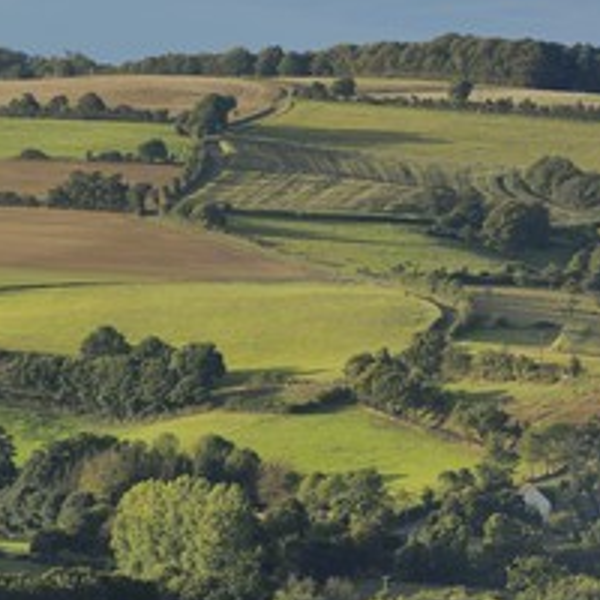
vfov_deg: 4.2
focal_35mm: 416
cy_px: 222
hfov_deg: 4.2
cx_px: 124
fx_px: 8156
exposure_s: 1/400
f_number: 3.8
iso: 100
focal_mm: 155
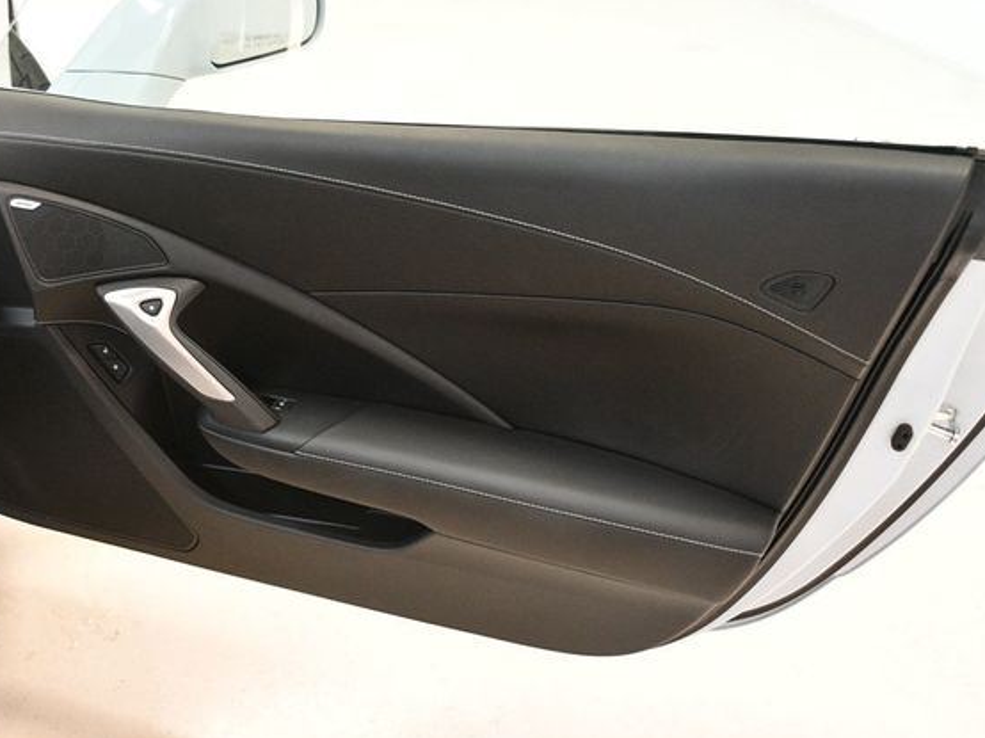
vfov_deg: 35.9
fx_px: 1138
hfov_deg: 46.7
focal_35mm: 40
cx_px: 430
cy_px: 373
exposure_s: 1/80
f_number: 3.8
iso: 3200
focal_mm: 24
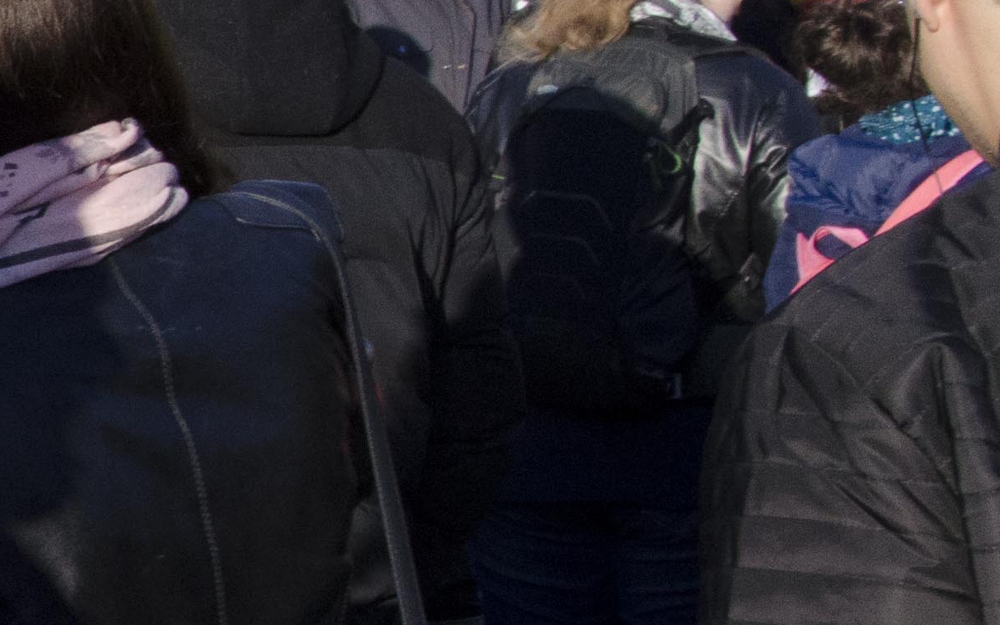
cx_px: -832
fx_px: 4414
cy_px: 468
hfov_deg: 11.9
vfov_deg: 8.1
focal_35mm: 162
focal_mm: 26
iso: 1250
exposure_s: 1/640
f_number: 13
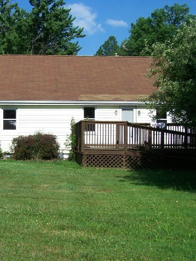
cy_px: 130
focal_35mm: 51
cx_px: 42
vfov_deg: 37.5
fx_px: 385
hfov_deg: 28.0
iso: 80
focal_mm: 6.3
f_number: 4
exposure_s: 1/1000
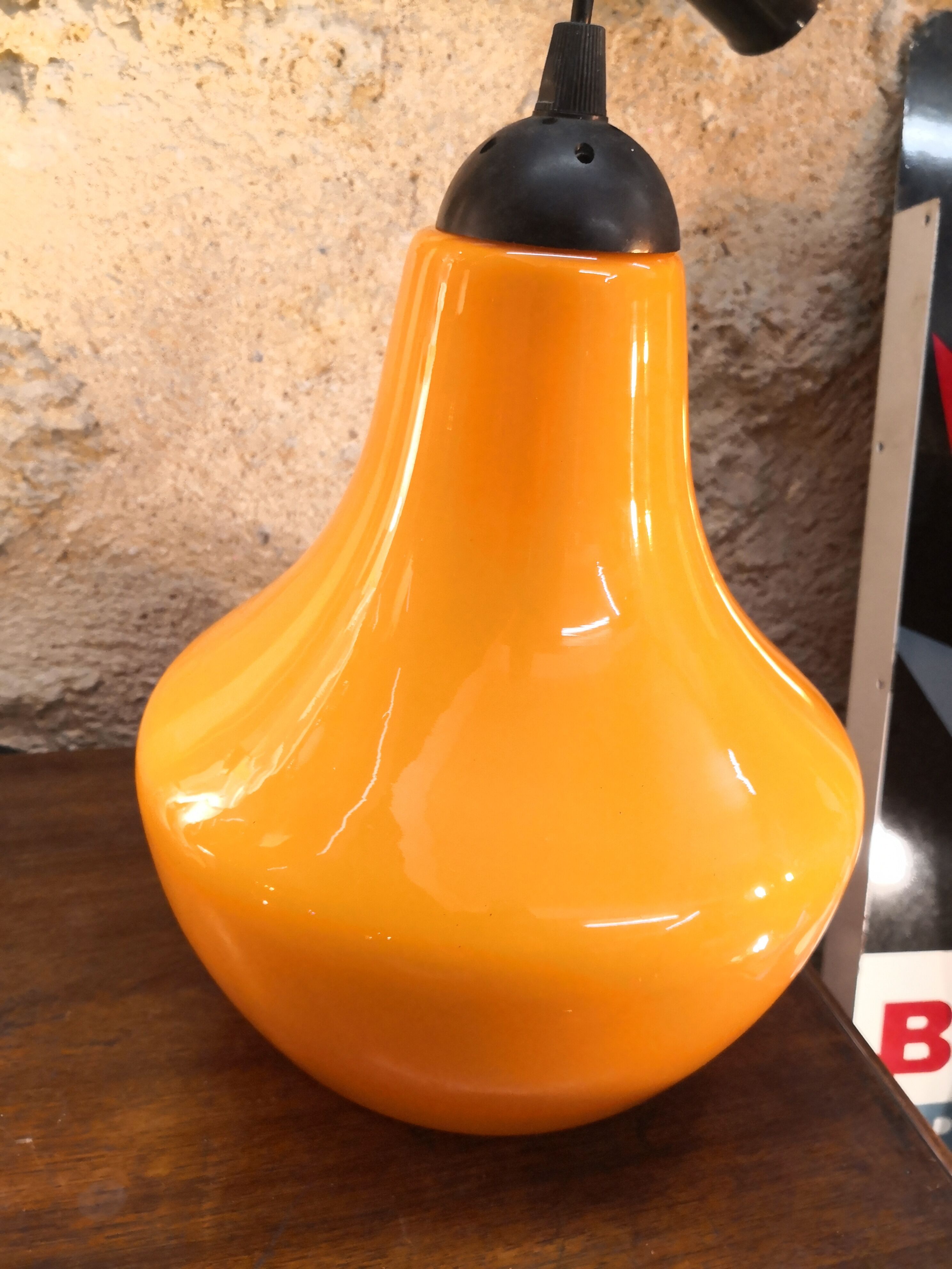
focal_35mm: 27
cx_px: 476
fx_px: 990
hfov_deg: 51.4
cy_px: 634
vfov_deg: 65.3
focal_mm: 3.95
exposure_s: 1/100
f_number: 1.6
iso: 250
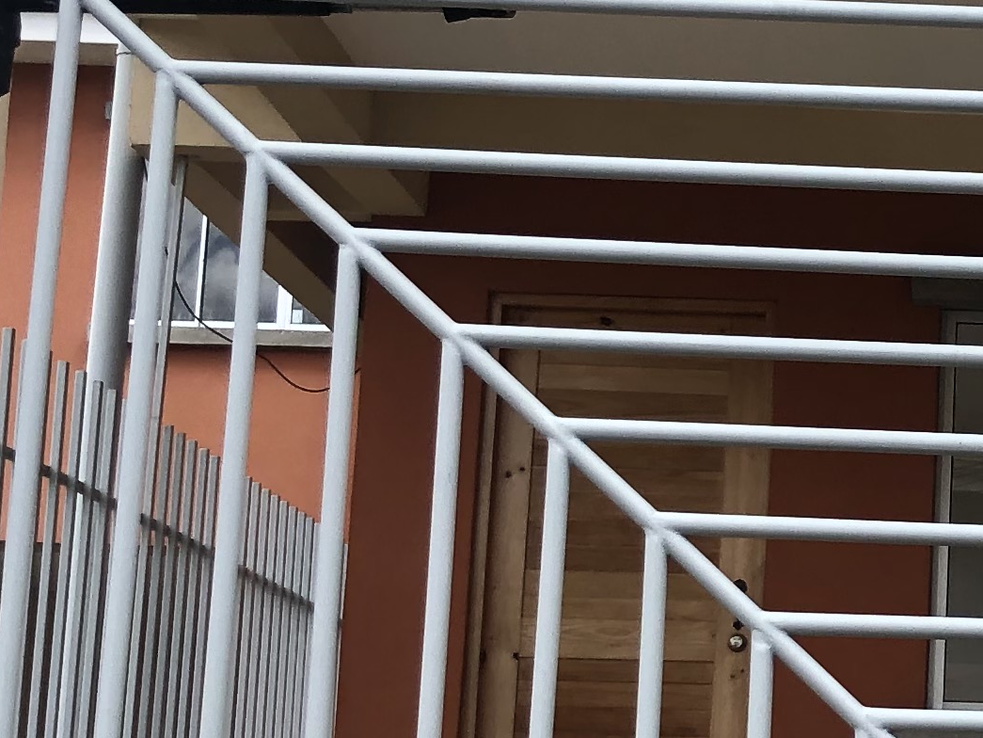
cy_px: 369
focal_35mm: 108
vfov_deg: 13.7
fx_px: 3067
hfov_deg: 17.0
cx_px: 1314
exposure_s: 1/857
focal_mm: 4
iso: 20
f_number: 1.8
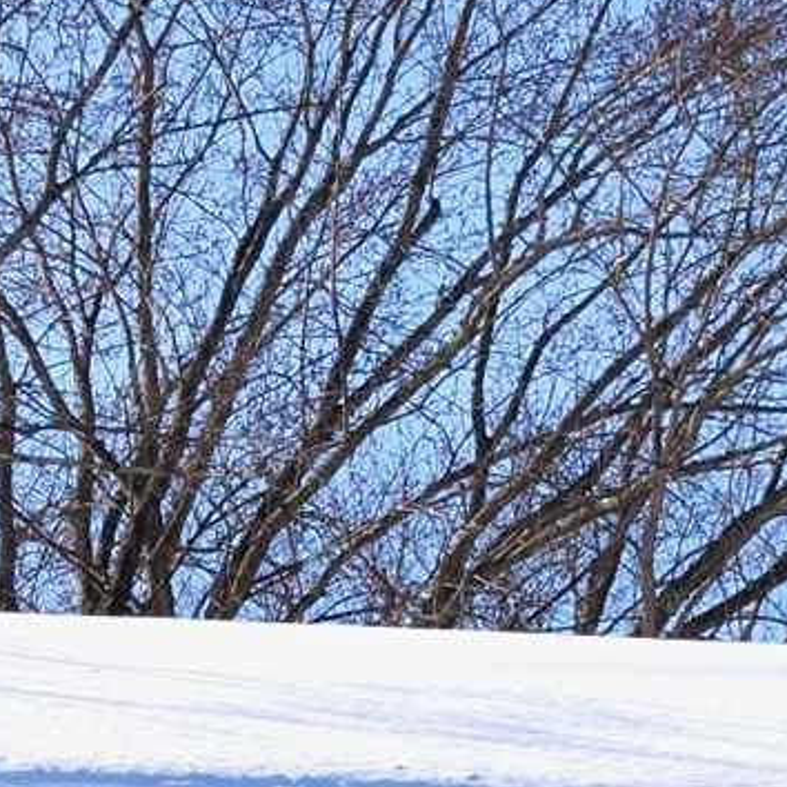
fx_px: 7408
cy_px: 1605
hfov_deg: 6.0
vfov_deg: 5.9
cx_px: -345
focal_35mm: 288
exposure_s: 1/1250
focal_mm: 26
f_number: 6.3
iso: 200
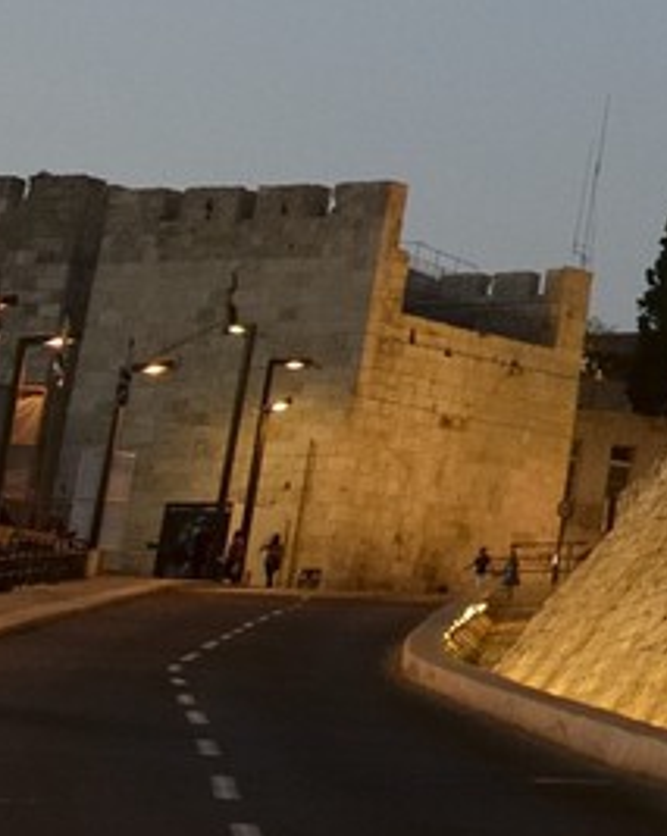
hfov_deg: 8.1
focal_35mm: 152
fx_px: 3757
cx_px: 2239
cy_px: -445
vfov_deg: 12.1
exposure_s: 1/80
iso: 1600
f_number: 4
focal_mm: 27
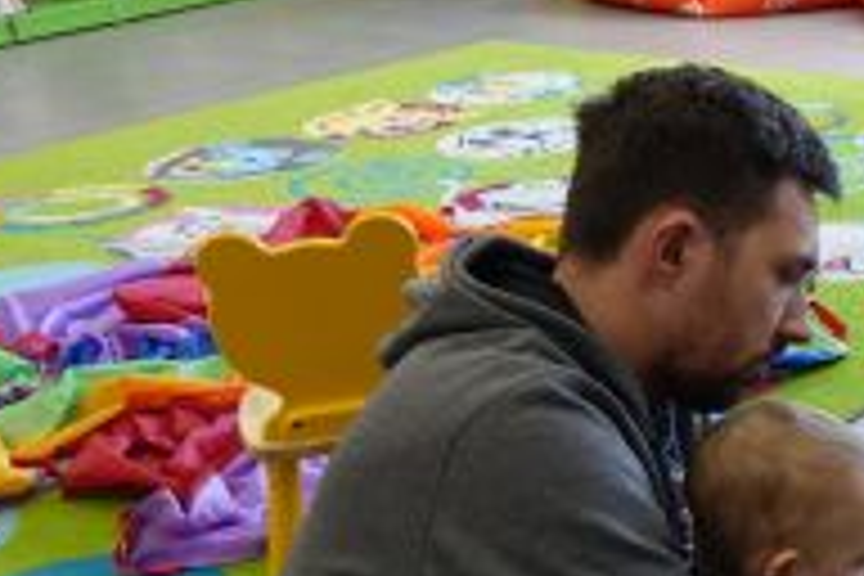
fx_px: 1920
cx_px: 1300
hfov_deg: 21.3
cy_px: 646
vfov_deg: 16.5
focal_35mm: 80
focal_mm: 8.8
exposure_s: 1/40
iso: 125
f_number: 2.8
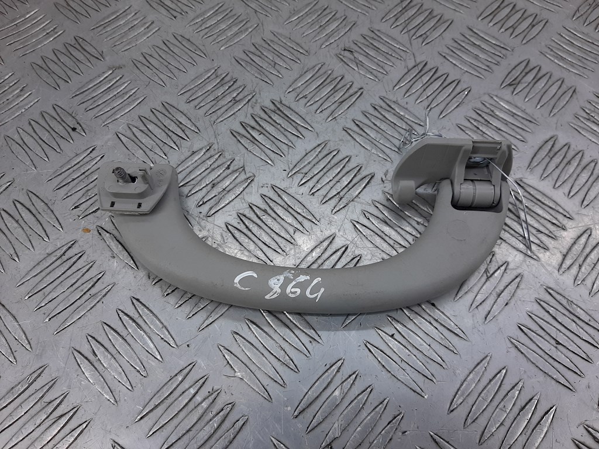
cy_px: 224
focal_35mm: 26
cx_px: 300
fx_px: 450
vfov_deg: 53.1
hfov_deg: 67.3
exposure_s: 1/100
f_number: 1.7
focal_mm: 3.93
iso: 64
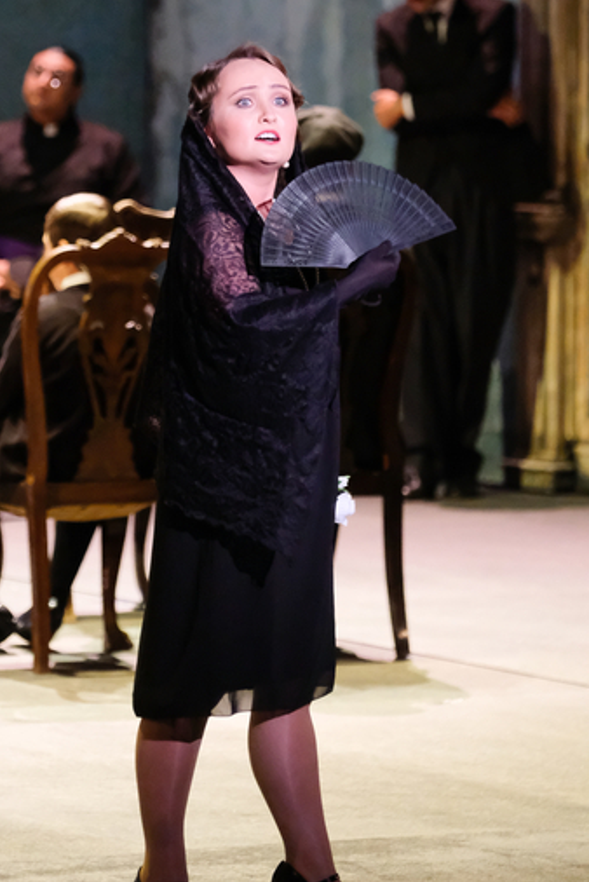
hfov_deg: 4.6
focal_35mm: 297
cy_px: 251
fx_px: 7278
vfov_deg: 6.9
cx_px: 218
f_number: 2.8
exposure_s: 1/200
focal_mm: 119.2
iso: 5000
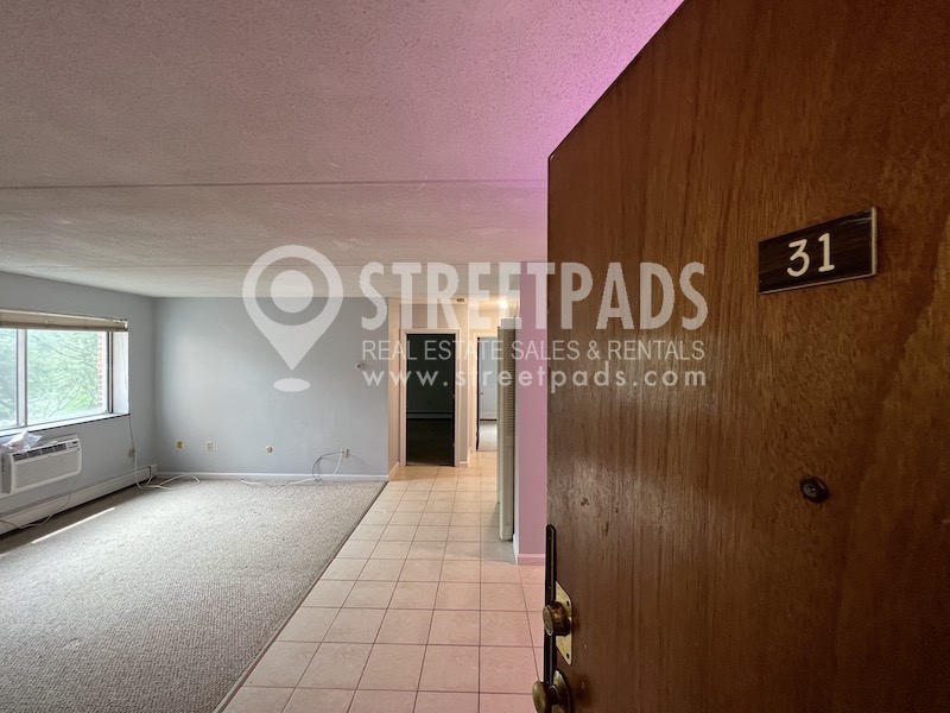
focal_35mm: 13
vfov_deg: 89.9
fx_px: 357
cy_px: 356
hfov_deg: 106.2
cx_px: 475
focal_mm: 1.57
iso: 250
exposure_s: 1/60
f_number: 1.8
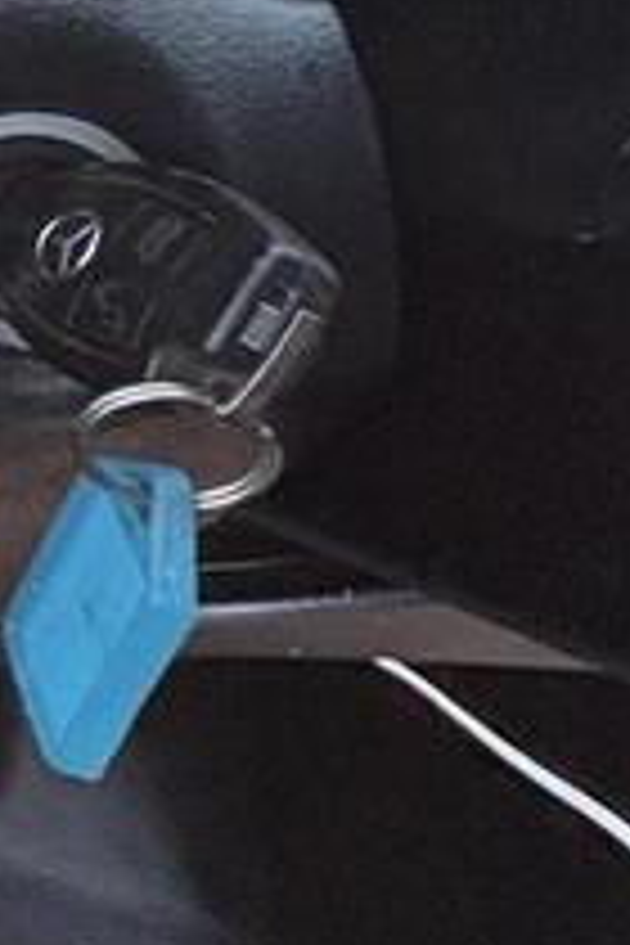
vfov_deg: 27.5
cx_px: -1300
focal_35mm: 62
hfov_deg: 11.2
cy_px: -252
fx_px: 1627
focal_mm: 2.22
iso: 500
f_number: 2.2
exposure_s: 1/60
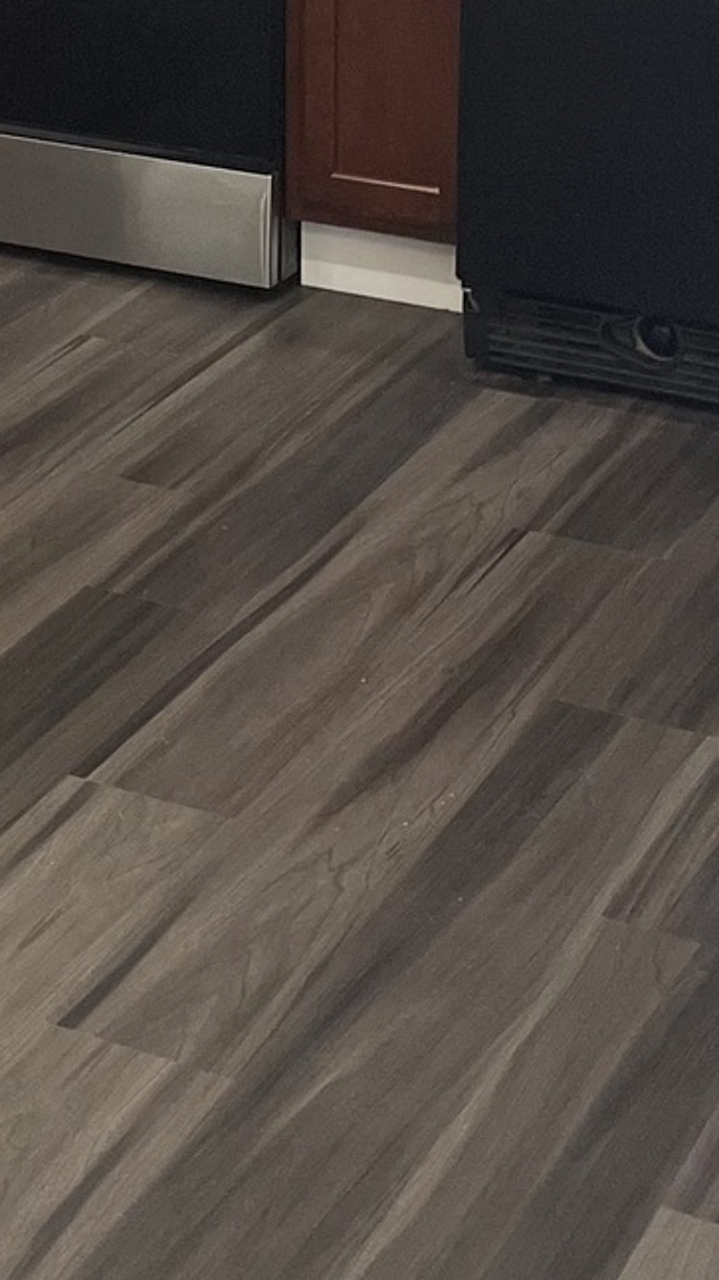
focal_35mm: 101
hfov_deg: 11.7
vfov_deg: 19.4
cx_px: -141
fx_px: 3426
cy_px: -426
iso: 80
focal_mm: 4.2
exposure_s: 1/60
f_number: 1.6
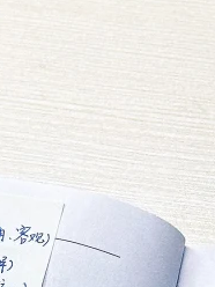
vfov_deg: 7.0
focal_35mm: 279
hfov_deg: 5.3
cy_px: 375
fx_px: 2310
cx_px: -10
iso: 50
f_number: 1.78
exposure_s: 1/100
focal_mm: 6.86
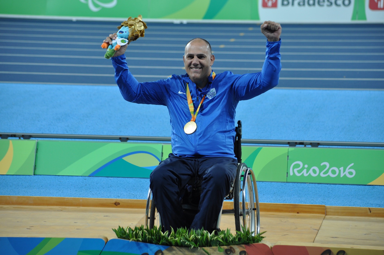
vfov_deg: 7.3
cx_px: 192
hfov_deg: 11.0
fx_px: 1998
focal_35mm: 188
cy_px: 128
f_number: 5.6
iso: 320
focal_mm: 125
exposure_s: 1/125
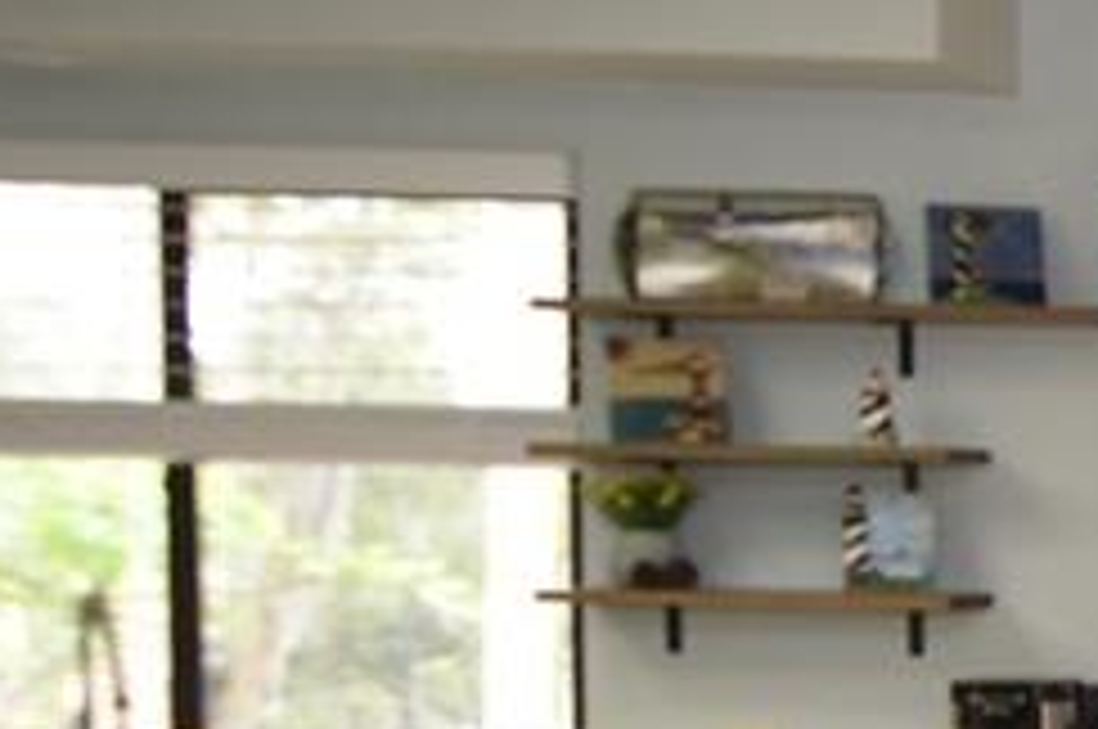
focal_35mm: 108
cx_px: 2282
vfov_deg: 12.4
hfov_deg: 14.9
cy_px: 846
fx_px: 3298
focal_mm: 11
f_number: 4
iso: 220
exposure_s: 1/60
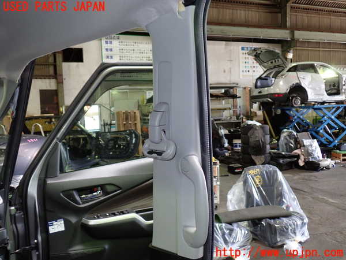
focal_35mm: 30
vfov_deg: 46.8
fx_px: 300
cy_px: 130
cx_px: 173
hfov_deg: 60.0
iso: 200
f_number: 2.3
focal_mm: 5.4
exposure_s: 1/30
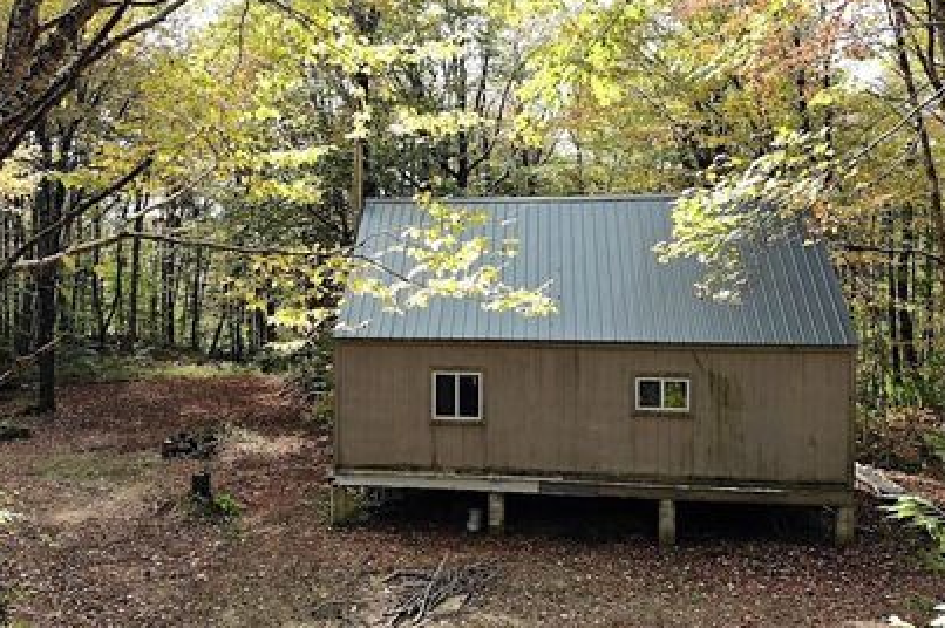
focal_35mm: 31
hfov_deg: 60.1
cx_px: 415
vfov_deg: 42.2
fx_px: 813
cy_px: 282
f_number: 2.8
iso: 100
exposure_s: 1/148
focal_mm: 4.5
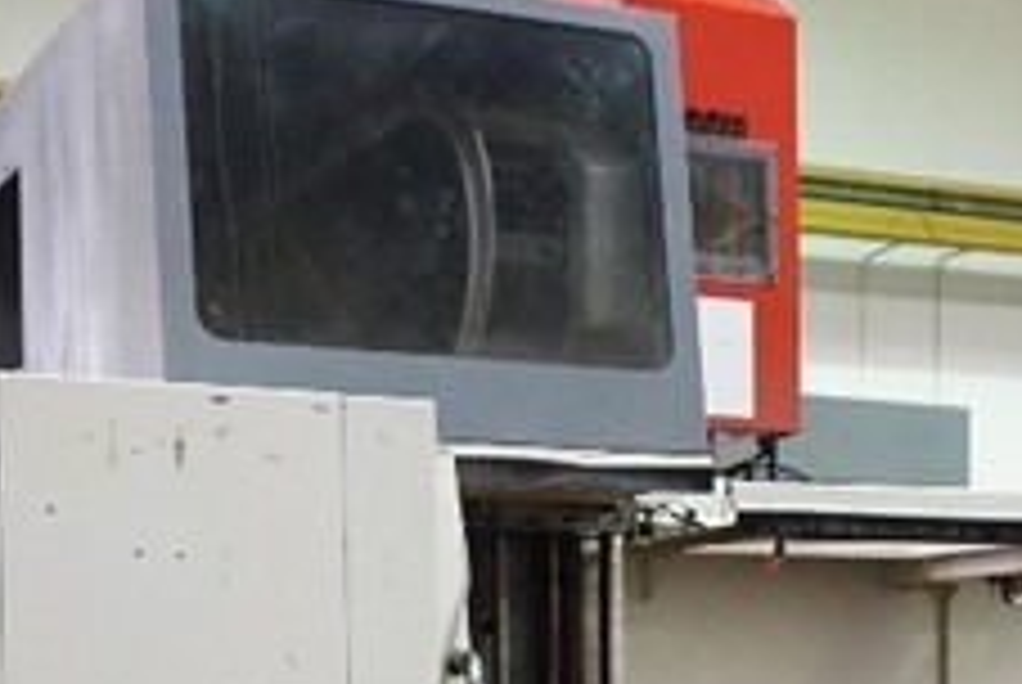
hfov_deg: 26.6
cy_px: 922
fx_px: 2160
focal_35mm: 76
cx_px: 455
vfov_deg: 16.8
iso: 3200
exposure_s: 1/60
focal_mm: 16
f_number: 3.5
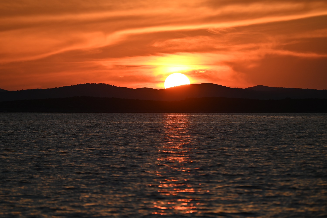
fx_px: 2726
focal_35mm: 300
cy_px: 109
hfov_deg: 6.9
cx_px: 164
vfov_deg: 4.6
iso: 160
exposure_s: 1/1000
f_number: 5.6
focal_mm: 300
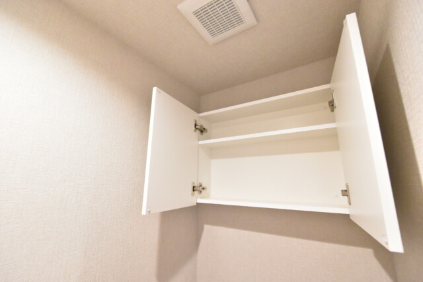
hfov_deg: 100.4
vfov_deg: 77.4
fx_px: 176
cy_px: 141
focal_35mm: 15
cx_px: 212
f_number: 5
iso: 6400
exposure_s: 1/100
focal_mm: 10
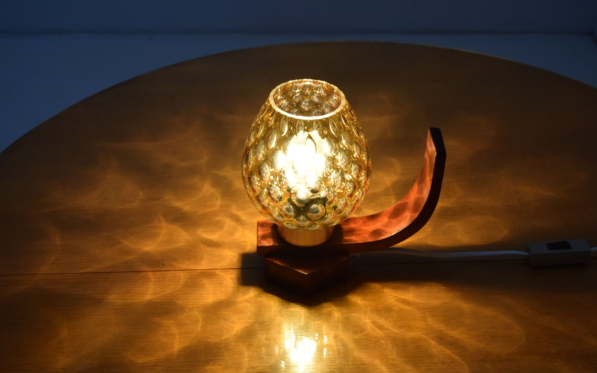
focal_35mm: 59
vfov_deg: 22.0
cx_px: 299
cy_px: 199
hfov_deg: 34.5
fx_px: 960
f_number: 5.6
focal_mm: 38
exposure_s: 1/125
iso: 1600
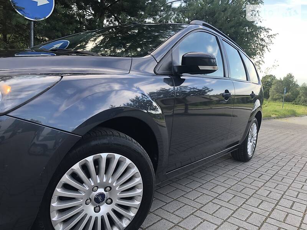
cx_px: 154
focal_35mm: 28
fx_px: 248
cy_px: 115
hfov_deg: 63.4
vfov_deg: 49.7
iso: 32
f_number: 1.8
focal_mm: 4
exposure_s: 1/120
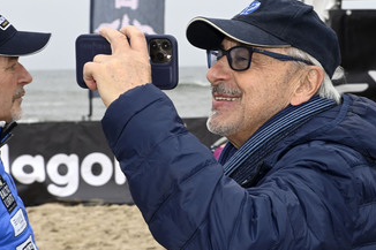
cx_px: 235
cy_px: 127
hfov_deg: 13.5
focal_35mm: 152
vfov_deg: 9.0
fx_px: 1587
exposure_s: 1/160
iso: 1000
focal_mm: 110
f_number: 14
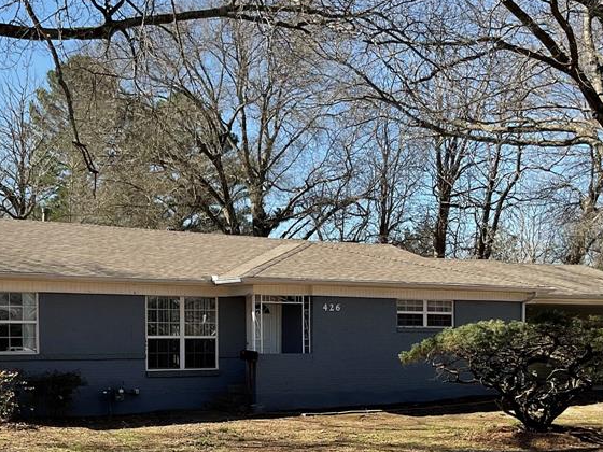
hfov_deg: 36.1
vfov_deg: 26.9
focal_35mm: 53
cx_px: 270
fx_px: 923
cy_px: 368
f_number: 1.8
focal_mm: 3
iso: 16
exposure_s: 1/898
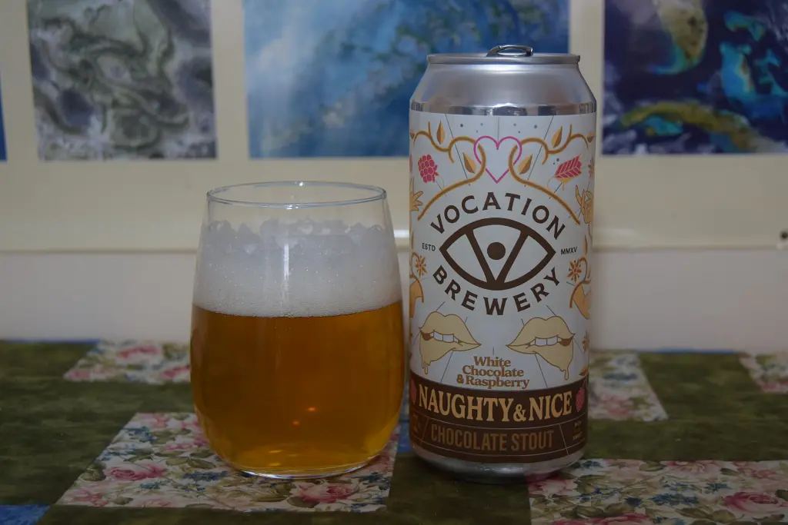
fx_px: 1313
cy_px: 262
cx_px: 394
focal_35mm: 60
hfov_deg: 33.4
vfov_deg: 22.6
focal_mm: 40
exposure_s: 1/60
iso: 800
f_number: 5
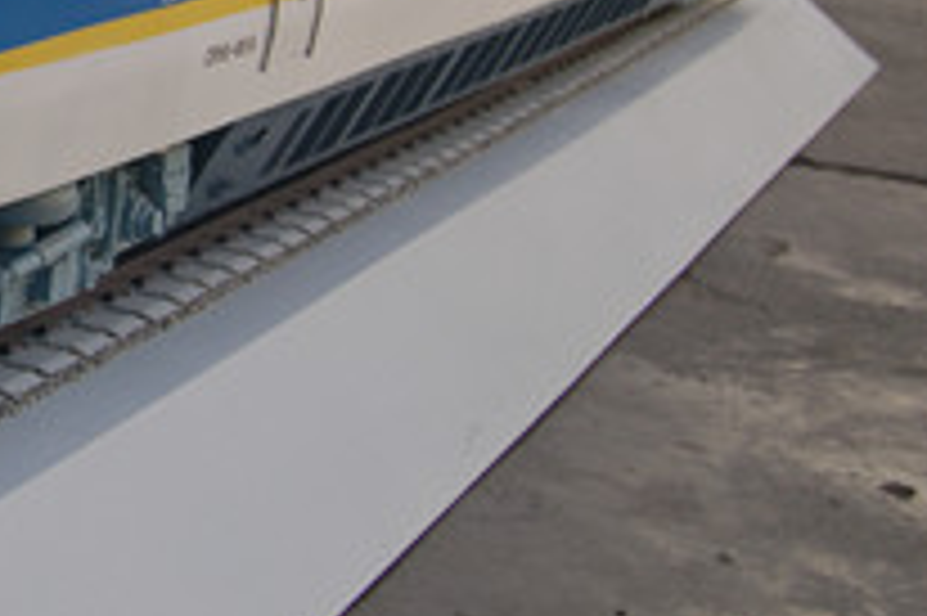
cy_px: -9
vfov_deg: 12.4
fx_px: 2804
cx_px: -184
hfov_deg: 17.9
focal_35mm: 109
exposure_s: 1/125
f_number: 5.6
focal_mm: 30
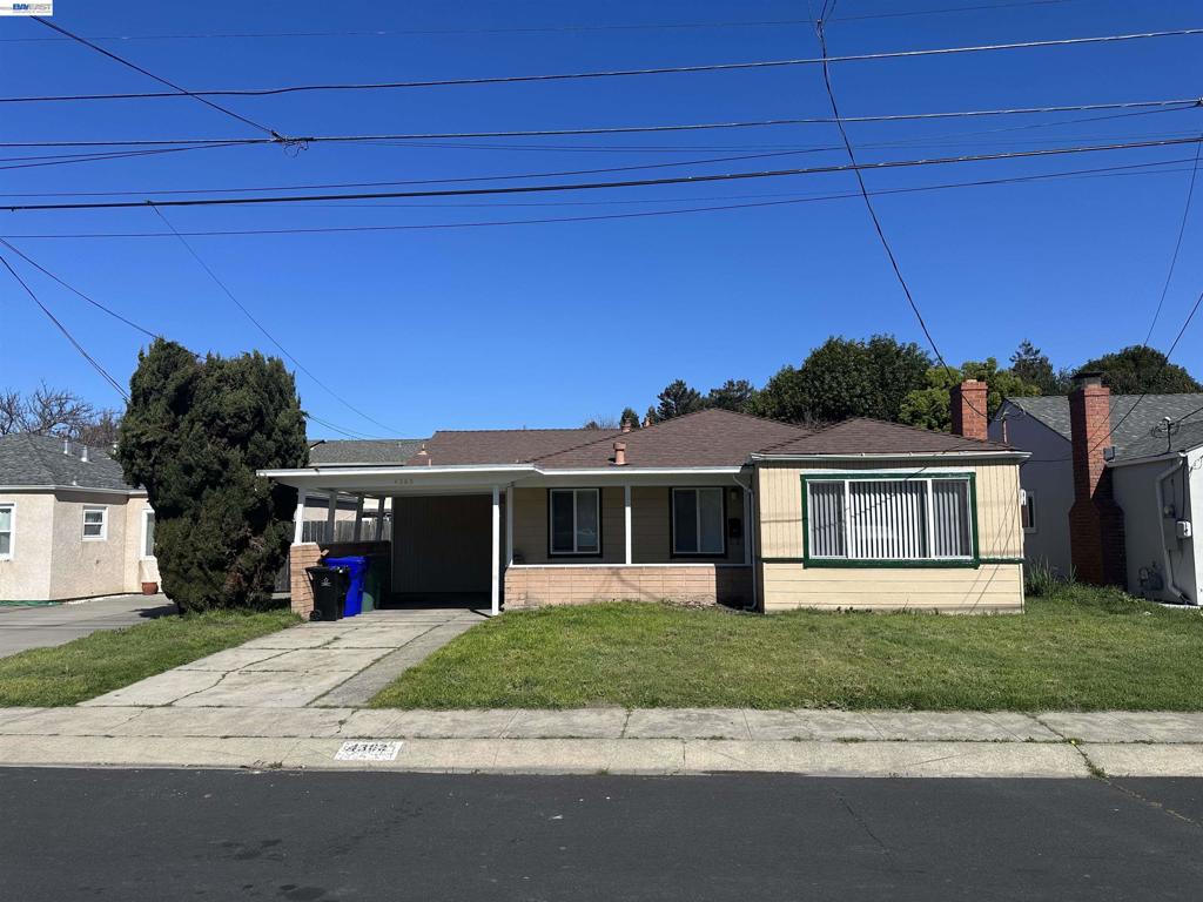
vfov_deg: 56.8
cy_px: 451
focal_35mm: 24
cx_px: 602
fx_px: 834
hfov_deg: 71.6
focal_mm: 6.86
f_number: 1.78
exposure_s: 1/5848
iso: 80
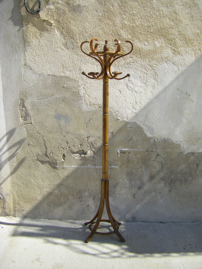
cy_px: 134
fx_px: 296
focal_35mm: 38
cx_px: 101
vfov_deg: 49.0
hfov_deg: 37.7
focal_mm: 6.3
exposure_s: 1/160
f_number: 7
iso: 64
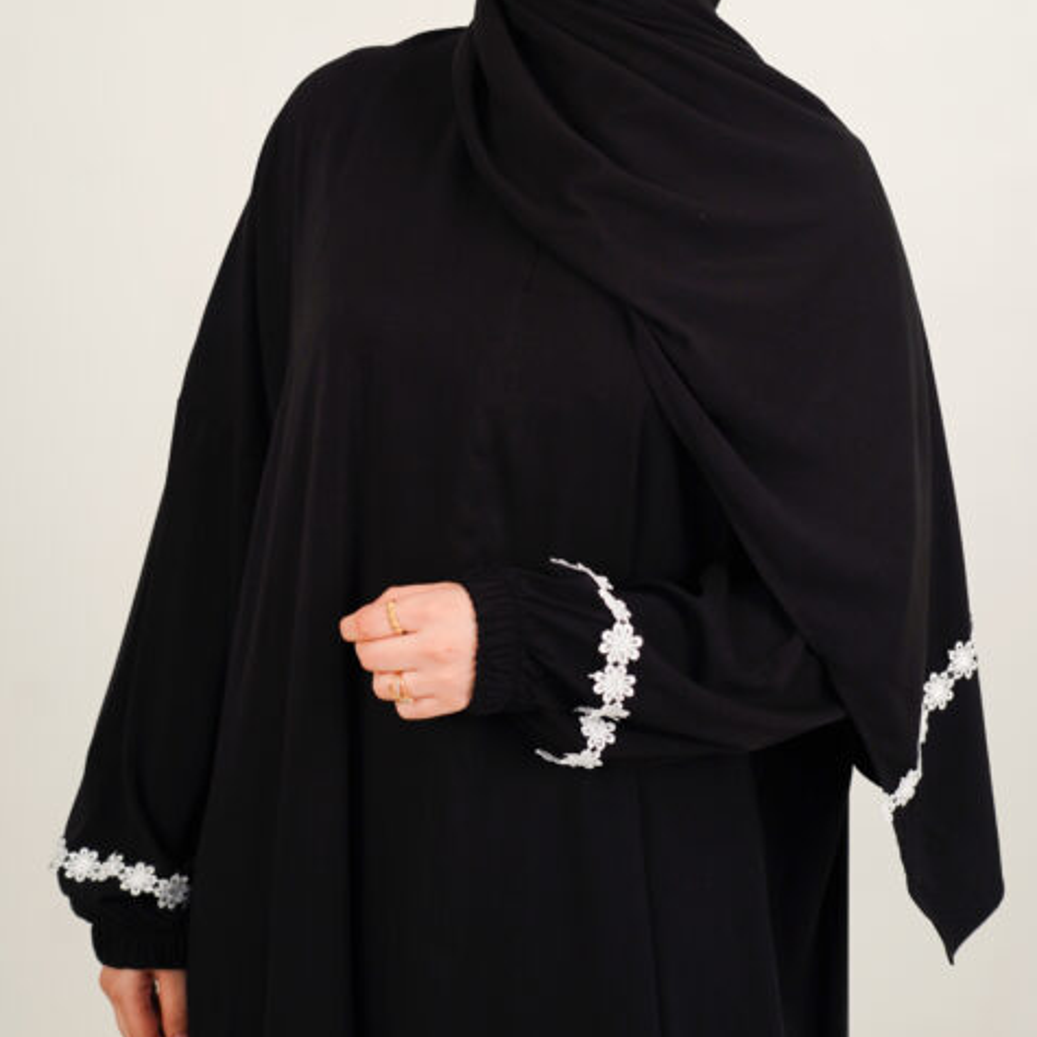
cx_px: 478
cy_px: 354
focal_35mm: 95
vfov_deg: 18.3
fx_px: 3220
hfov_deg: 18.3
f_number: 4
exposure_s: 1/125
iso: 200
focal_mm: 59
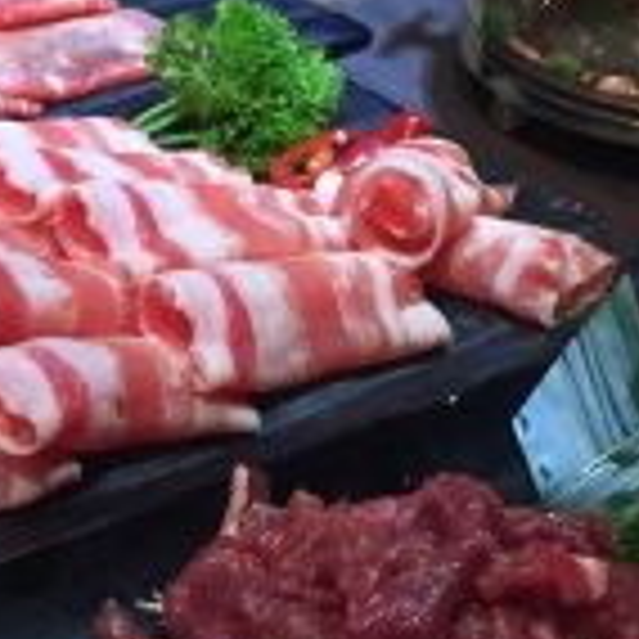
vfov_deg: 13.6
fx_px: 2631
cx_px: -225
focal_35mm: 126
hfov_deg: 13.3
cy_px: 664
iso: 80
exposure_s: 1/33
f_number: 2.2
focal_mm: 4.15
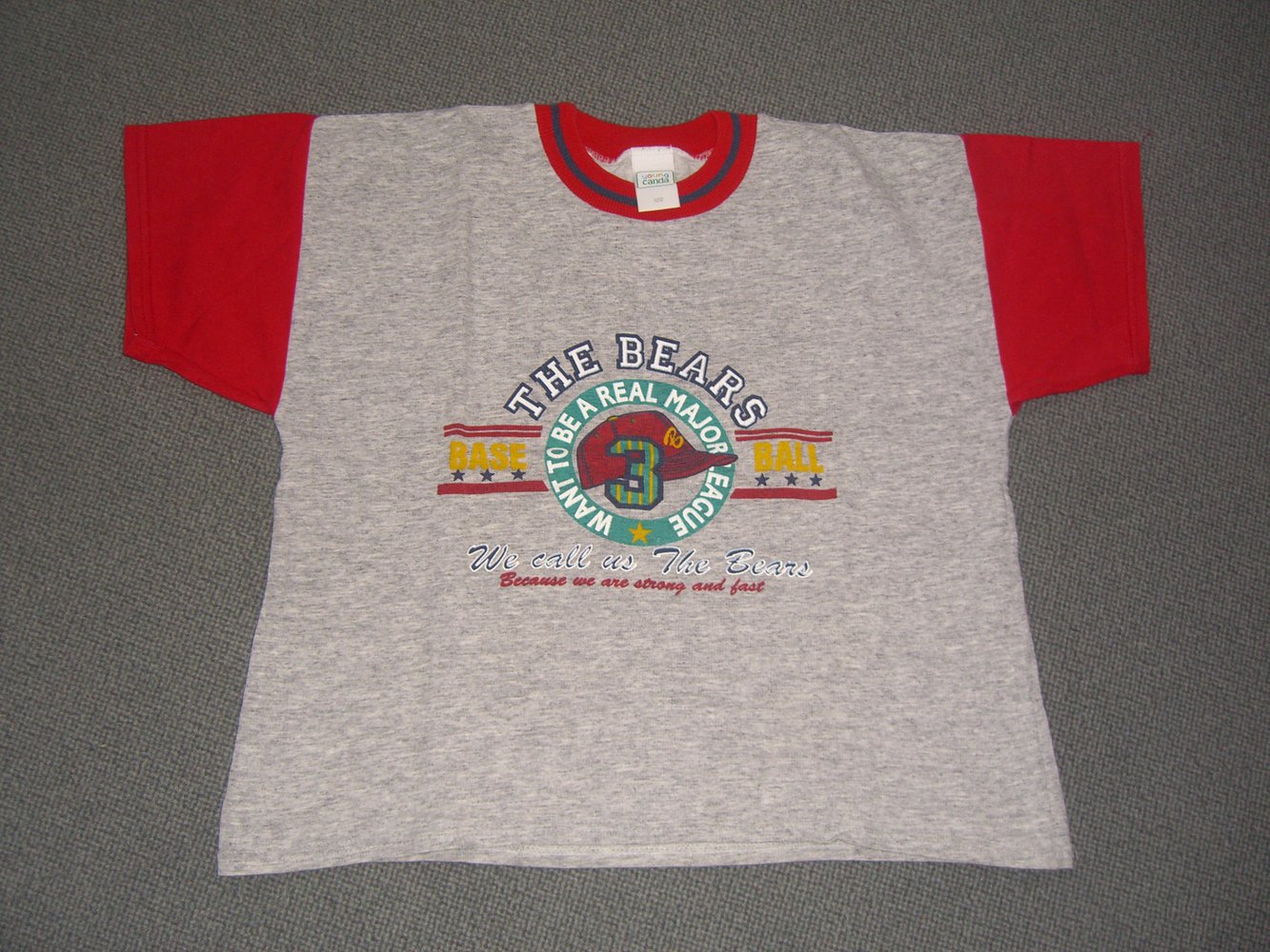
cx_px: 635
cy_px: 476
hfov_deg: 49.0
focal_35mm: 38
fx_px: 1394
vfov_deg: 37.7
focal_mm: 7.9
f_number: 2.8
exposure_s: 1/60
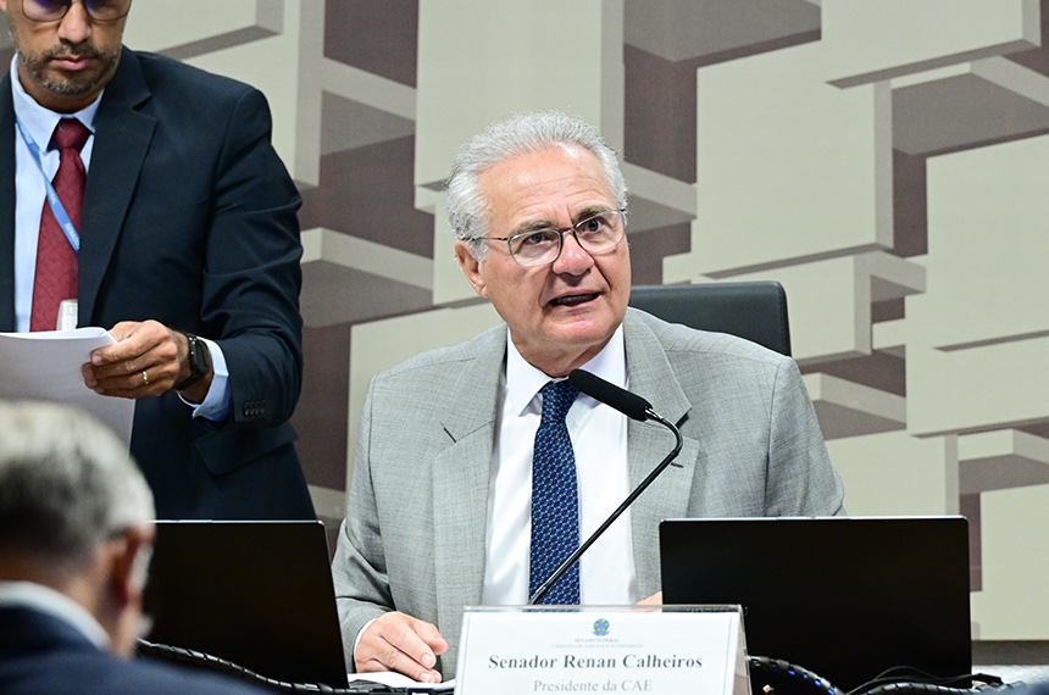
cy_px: 348
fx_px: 8725
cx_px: 524
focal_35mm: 300
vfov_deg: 4.6
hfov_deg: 6.9
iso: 4000
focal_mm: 200
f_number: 4.5
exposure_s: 1/200
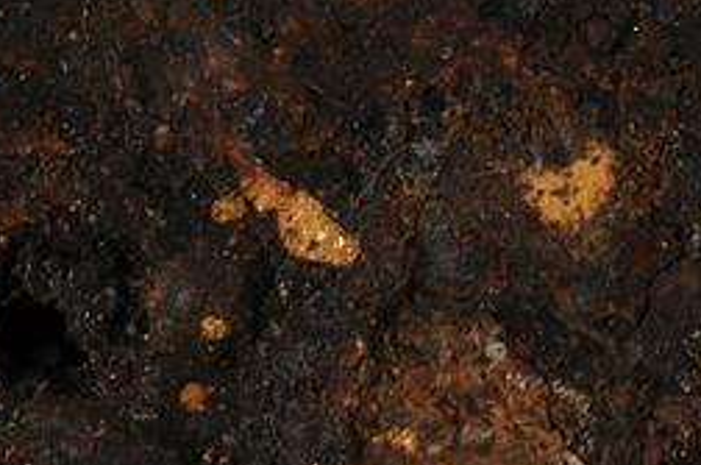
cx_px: -56
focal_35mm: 393
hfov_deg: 5.2
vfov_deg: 3.5
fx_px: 7645
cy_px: 462
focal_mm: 55
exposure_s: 1/125
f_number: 16
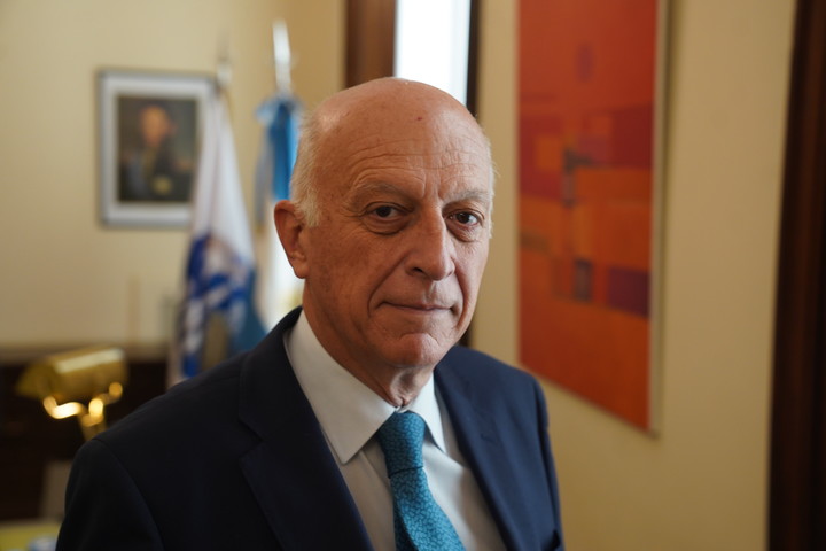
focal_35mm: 53
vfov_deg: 25.5
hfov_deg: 37.5
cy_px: 276
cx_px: 413
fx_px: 1216
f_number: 3.5
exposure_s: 1/160
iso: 1600
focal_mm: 53
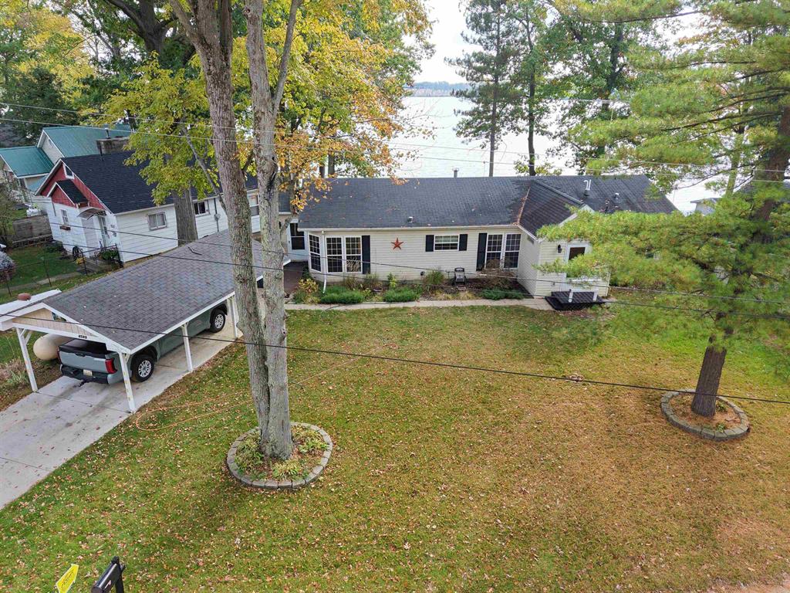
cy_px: 296
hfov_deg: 71.6
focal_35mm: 24
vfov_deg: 56.8
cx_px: 395
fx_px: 548
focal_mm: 8.67
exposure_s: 1/1000
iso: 400
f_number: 1.8
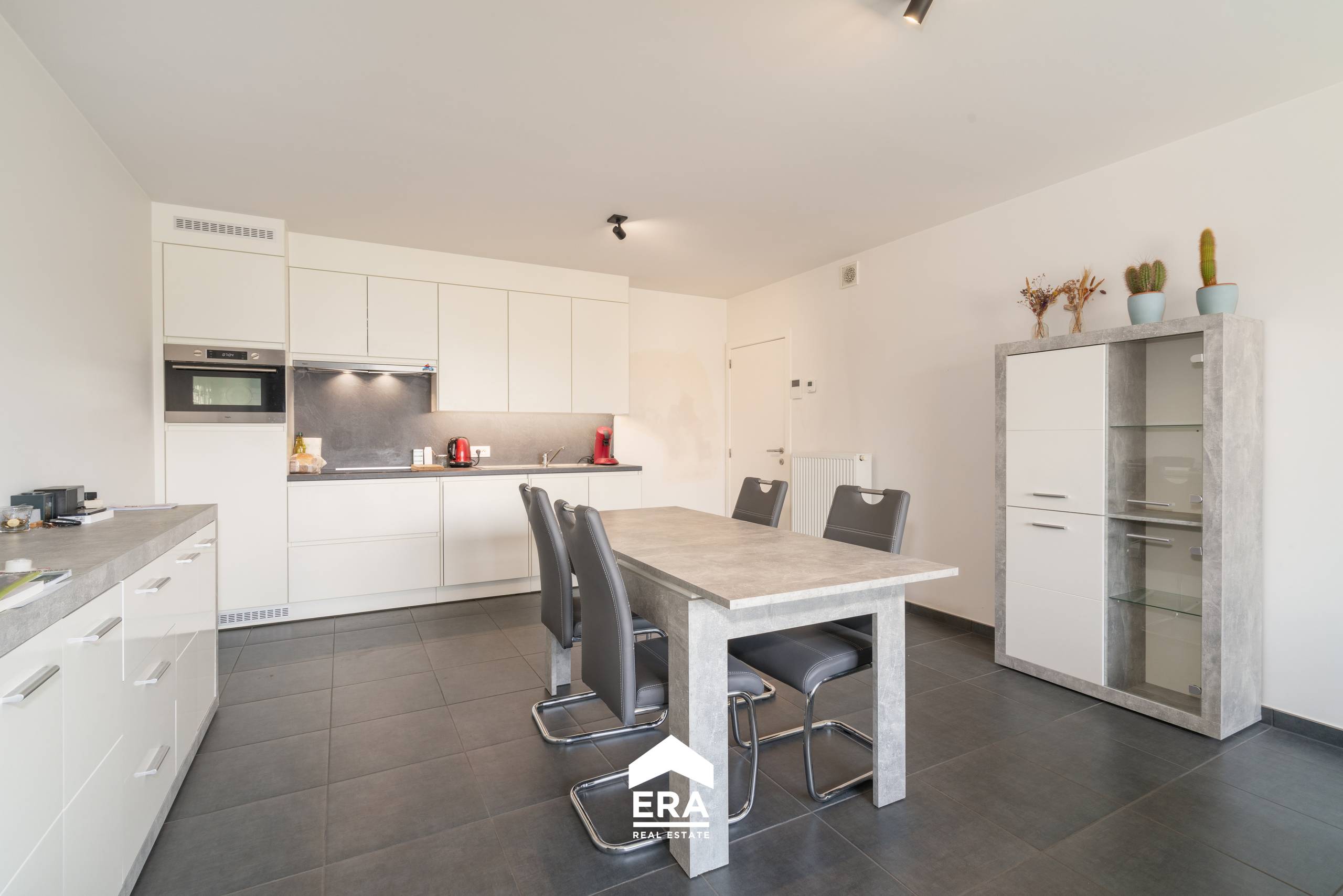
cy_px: 448
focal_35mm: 16
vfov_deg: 73.8
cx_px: 672
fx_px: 597
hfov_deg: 96.7
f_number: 11
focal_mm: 16
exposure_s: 1/2.5
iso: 250
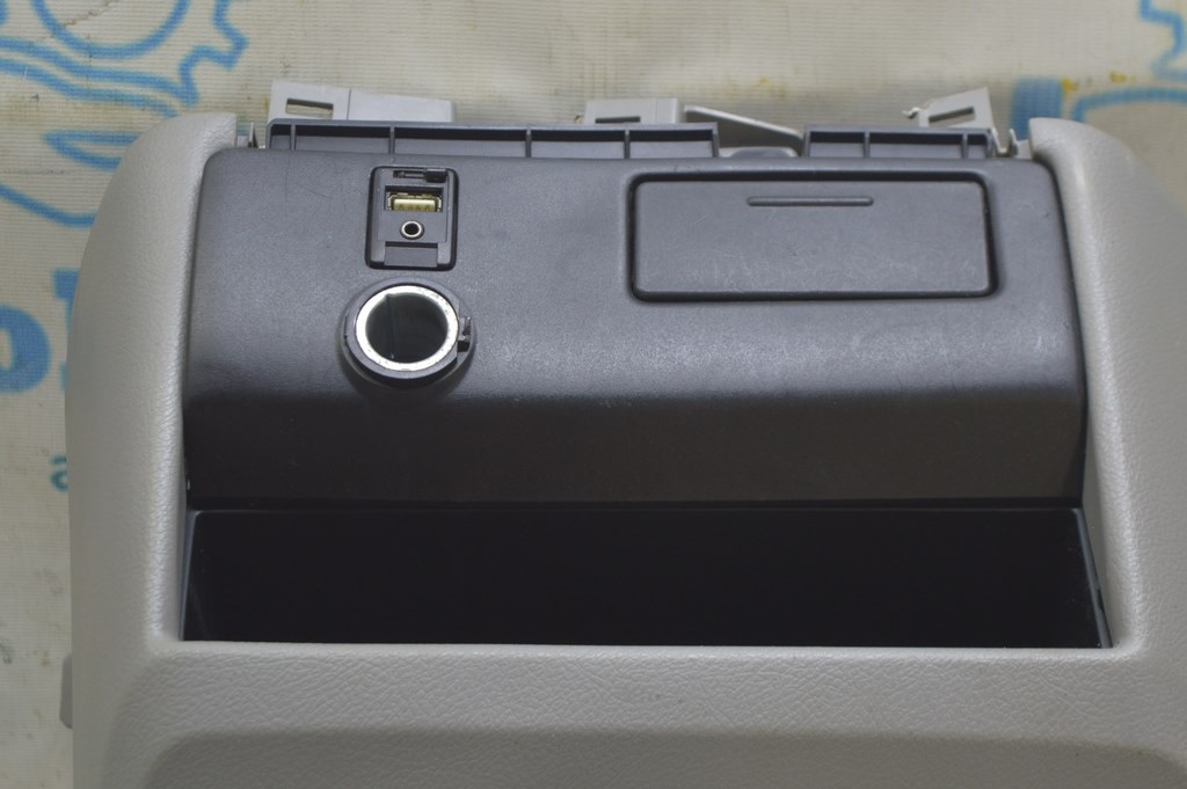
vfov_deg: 16.5
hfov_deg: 24.6
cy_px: 394
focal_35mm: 82
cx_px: 594
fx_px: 2718
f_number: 5.6
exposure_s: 1/20
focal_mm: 55
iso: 400
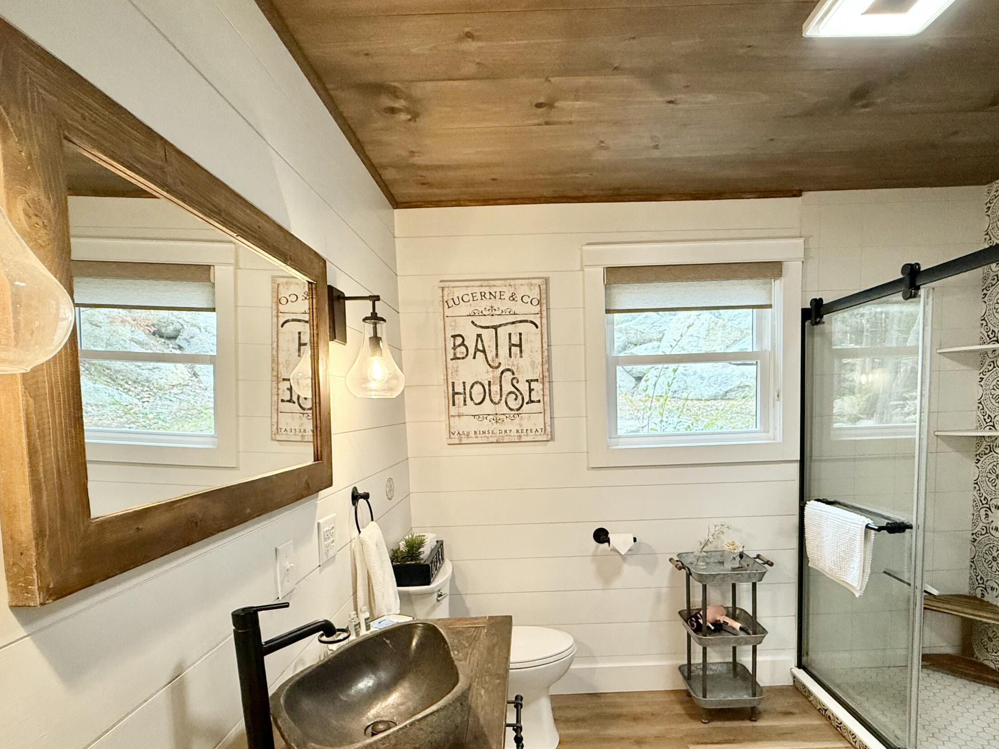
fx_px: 548
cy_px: 459
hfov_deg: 84.5
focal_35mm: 19
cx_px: 537
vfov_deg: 67.8
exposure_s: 1/100
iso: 320
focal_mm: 2.22
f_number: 2.2
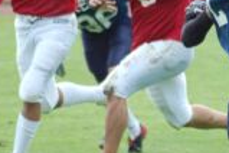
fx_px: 4611
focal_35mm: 725
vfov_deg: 1.9
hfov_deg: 2.8
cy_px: 32
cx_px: 212
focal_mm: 170
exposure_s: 1/640
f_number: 4.8
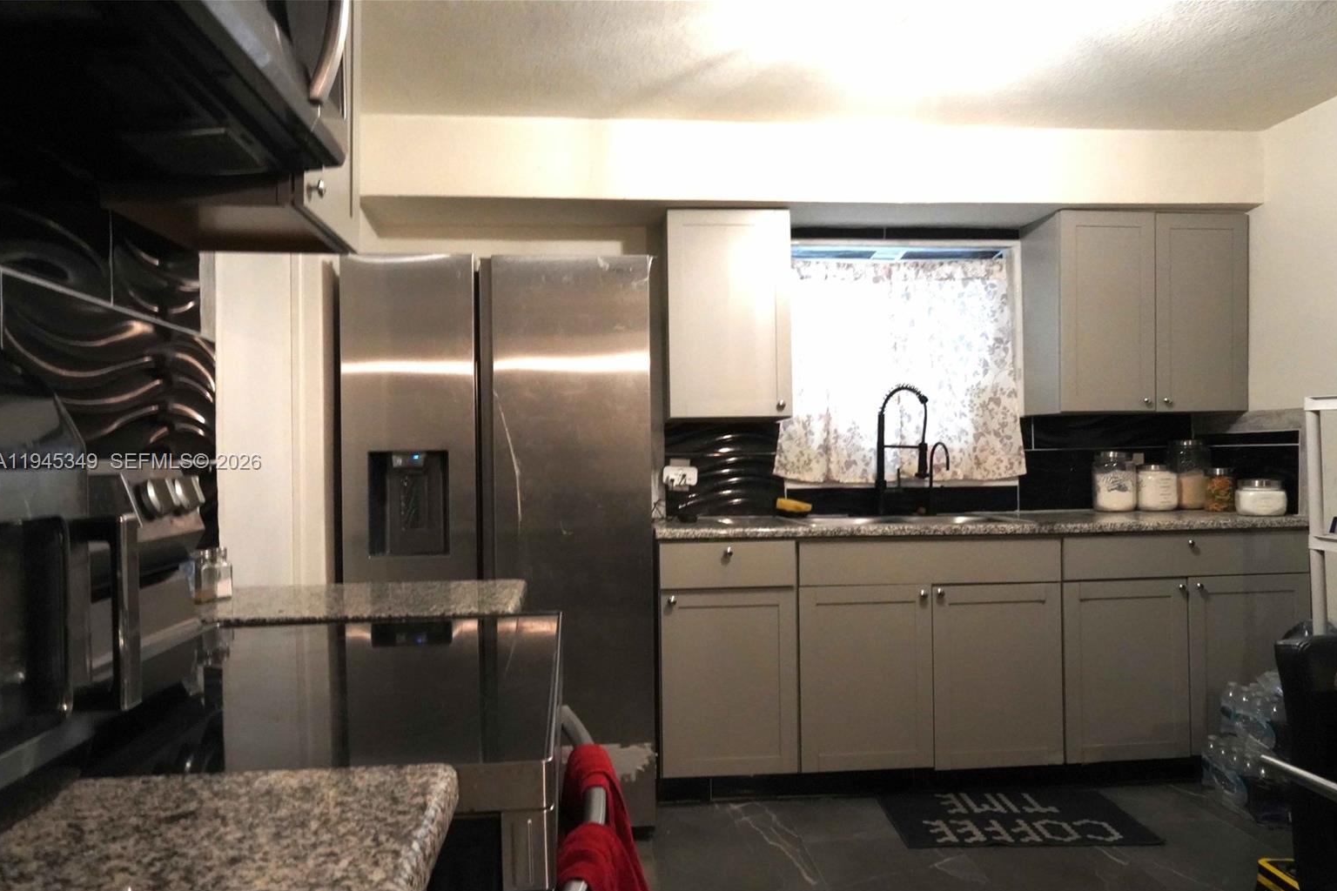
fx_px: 928
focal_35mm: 25
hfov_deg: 71.5
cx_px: 686
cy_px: 463
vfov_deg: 51.3
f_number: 22
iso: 12800
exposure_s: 1/10
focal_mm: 24
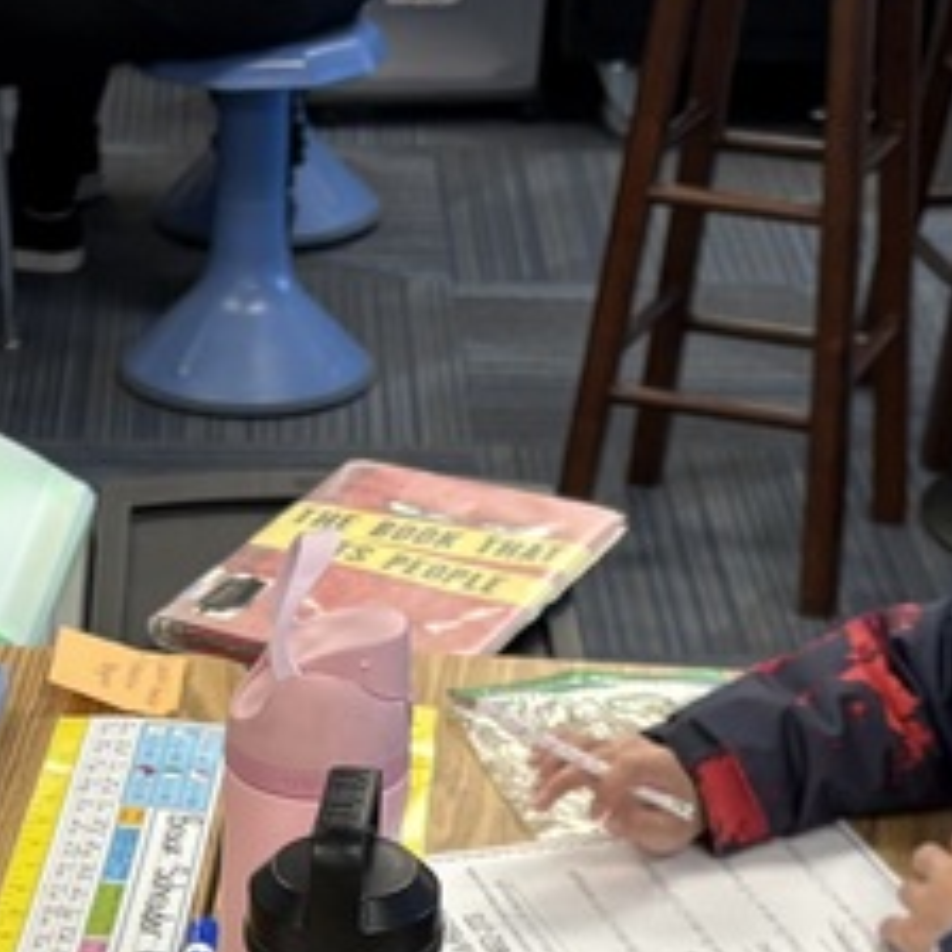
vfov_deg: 15.8
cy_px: 1232
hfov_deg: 16.4
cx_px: 106
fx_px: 3267
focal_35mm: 105
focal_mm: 5.96
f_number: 1.6
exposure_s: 1/100
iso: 125
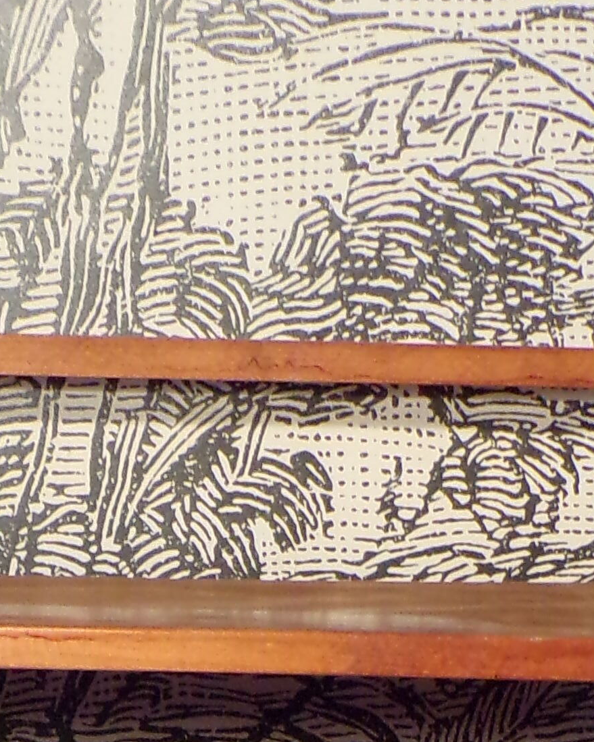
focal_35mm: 131
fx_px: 2879
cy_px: 1186
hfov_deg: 11.8
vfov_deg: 13.6
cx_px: 214
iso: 338
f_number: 3.2
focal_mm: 5.8
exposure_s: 1/17
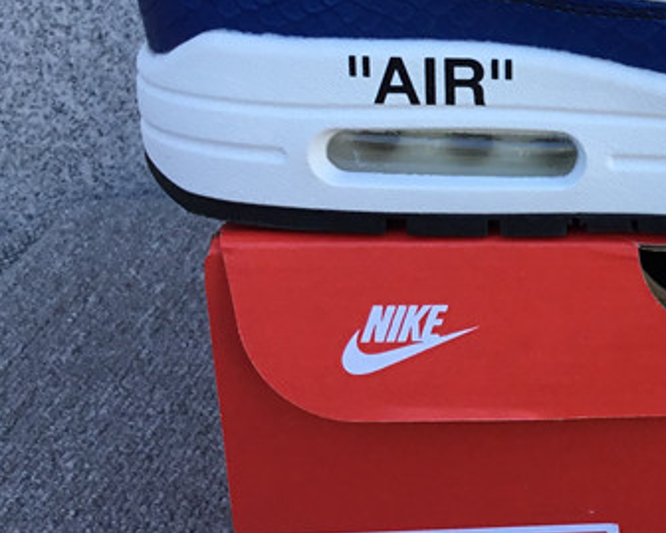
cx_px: 753
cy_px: 128
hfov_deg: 22.1
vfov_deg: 18.8
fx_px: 1597
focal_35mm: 81
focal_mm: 3.3
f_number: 2.4
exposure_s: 1/194
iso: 25
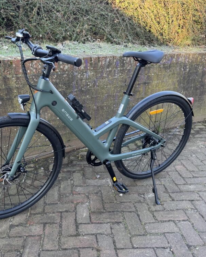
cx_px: 76
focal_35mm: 32
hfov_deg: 45.4
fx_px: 244
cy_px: 130
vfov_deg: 55.7
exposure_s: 1/121
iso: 80
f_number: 1.78
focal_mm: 6.76
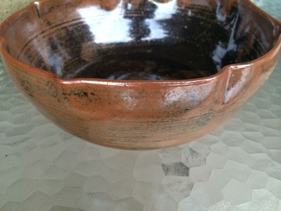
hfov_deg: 60.0
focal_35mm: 30
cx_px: 140
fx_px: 244
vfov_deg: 46.8
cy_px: 106
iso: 250
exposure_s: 1/30
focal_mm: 4.12
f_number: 2.2
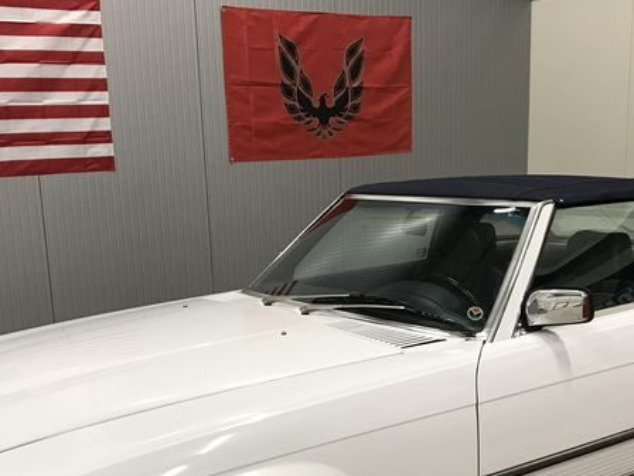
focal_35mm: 50
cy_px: 370
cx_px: 351
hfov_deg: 38.1
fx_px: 916
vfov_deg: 28.6
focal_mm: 3.99
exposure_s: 1/25
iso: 32
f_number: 1.8
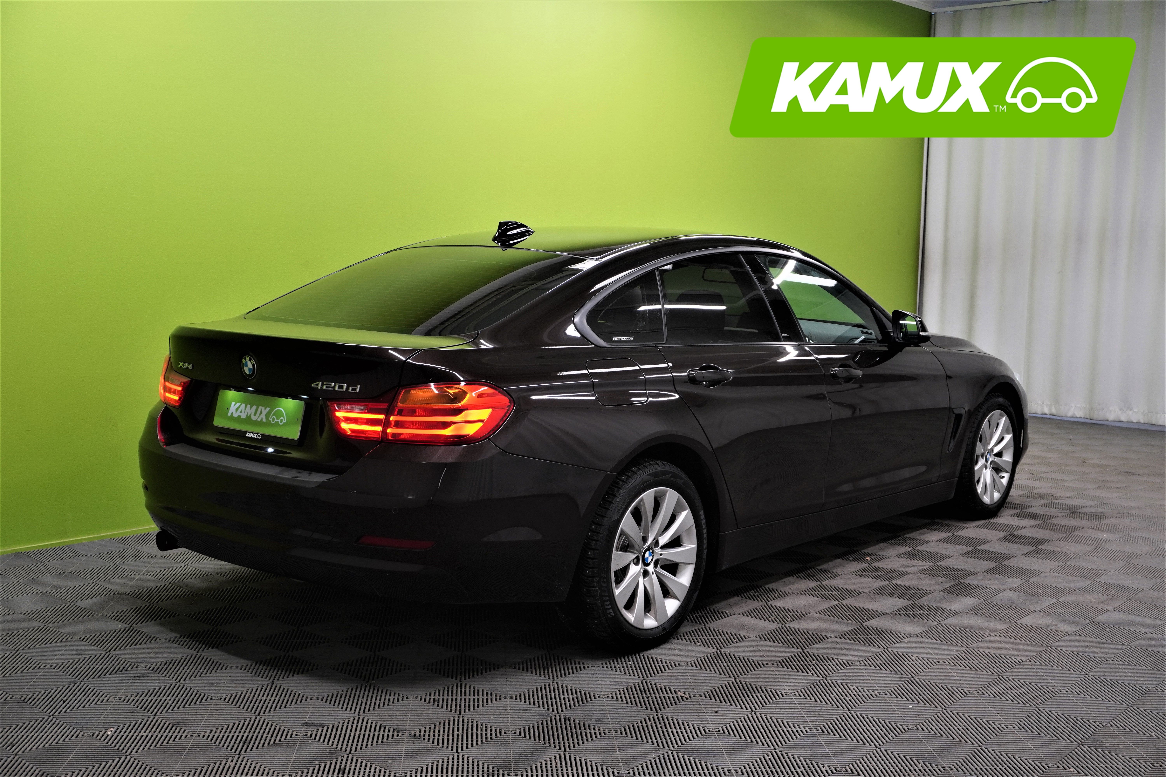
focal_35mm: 40
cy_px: 388
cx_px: 583
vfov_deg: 33.0
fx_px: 1312
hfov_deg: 47.9
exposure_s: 1/20
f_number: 7.1
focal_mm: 27
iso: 320
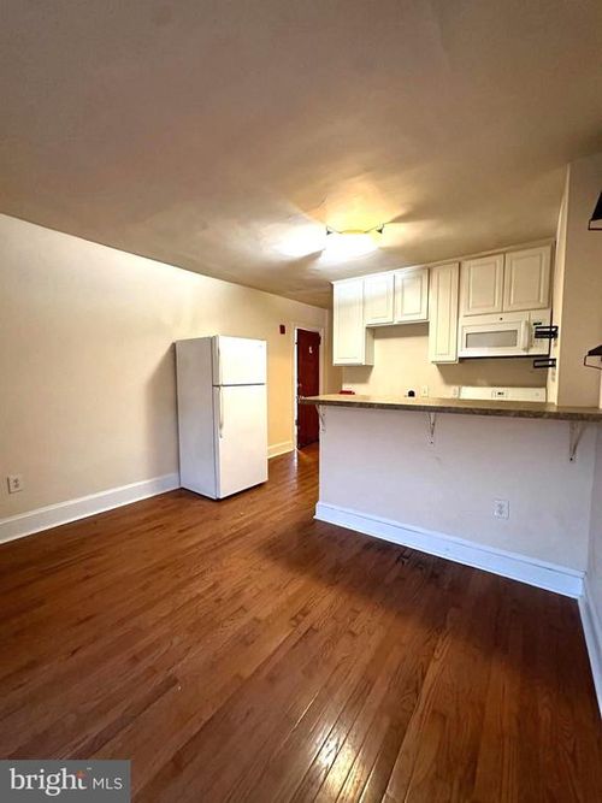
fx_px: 325
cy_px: 402
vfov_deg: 102.1
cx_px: 301
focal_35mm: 14
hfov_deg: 85.7
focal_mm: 2.22
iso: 800
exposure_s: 1/60
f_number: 2.2
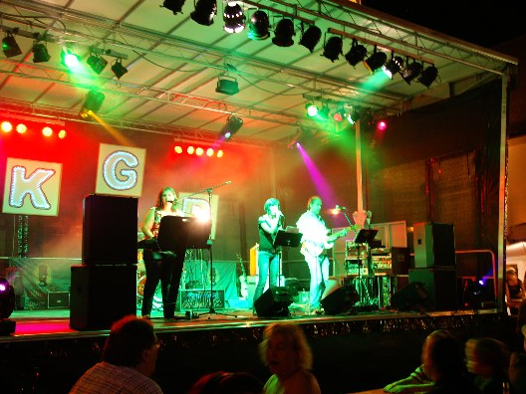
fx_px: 547
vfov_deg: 39.7
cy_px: 197
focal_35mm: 36
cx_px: 242
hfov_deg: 51.3
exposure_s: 1/4
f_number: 4.5
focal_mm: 22
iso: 400
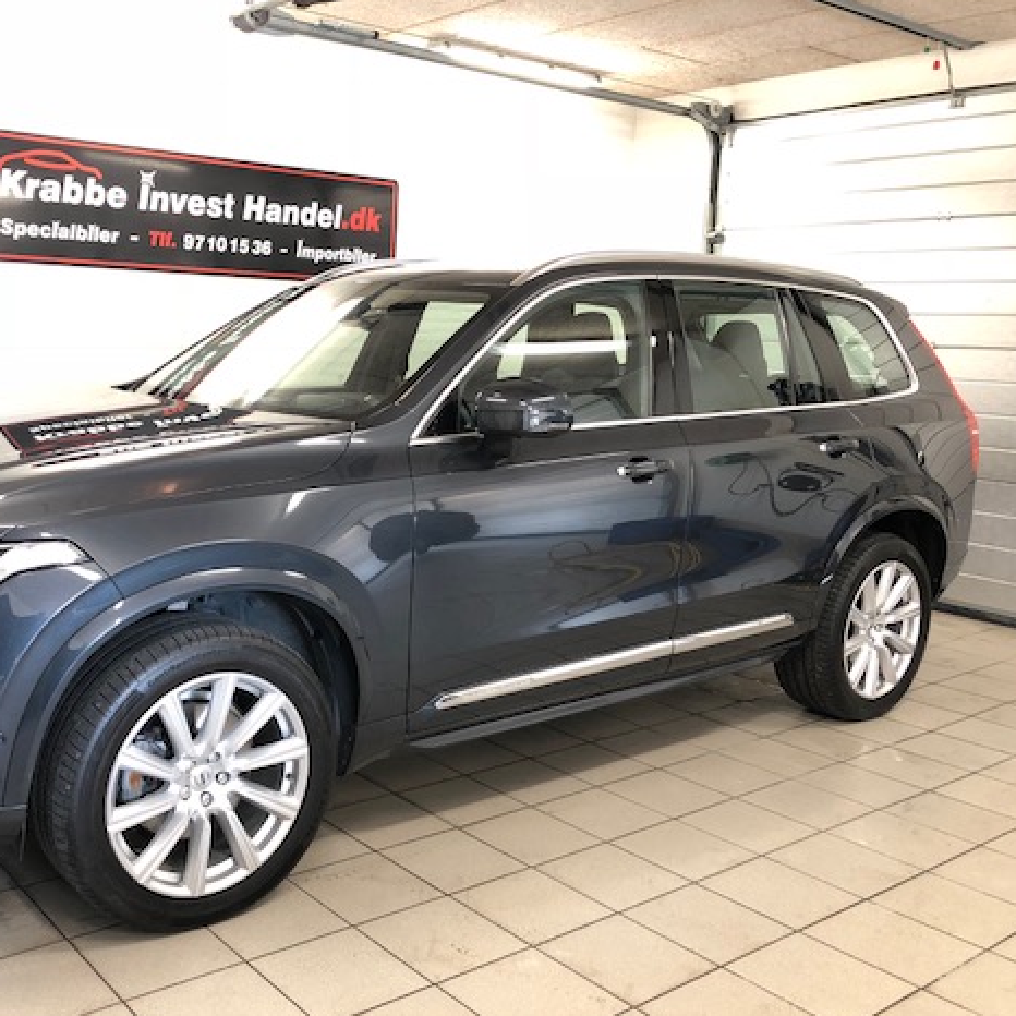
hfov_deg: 47.7
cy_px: 521
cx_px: 338
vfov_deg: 48.4
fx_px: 1129
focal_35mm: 34
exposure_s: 1/17
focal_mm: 3.99
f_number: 1.8
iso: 80
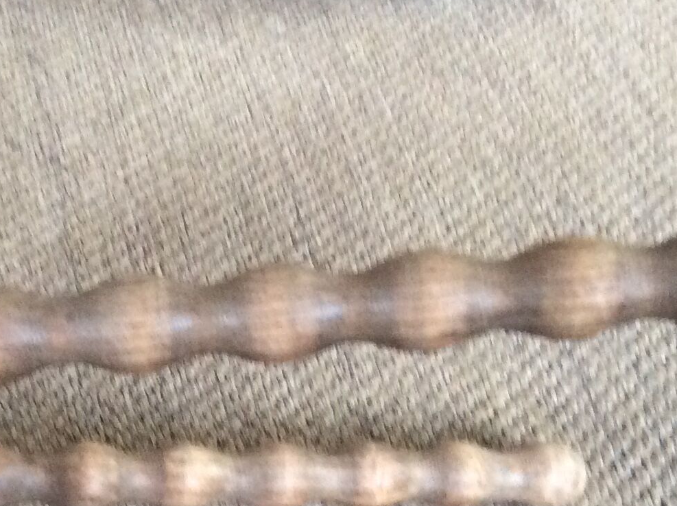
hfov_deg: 23.0
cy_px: 559
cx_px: 156
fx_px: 1641
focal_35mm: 84
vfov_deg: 17.0
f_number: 2.4
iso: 200
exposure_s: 1/25
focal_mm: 3.3
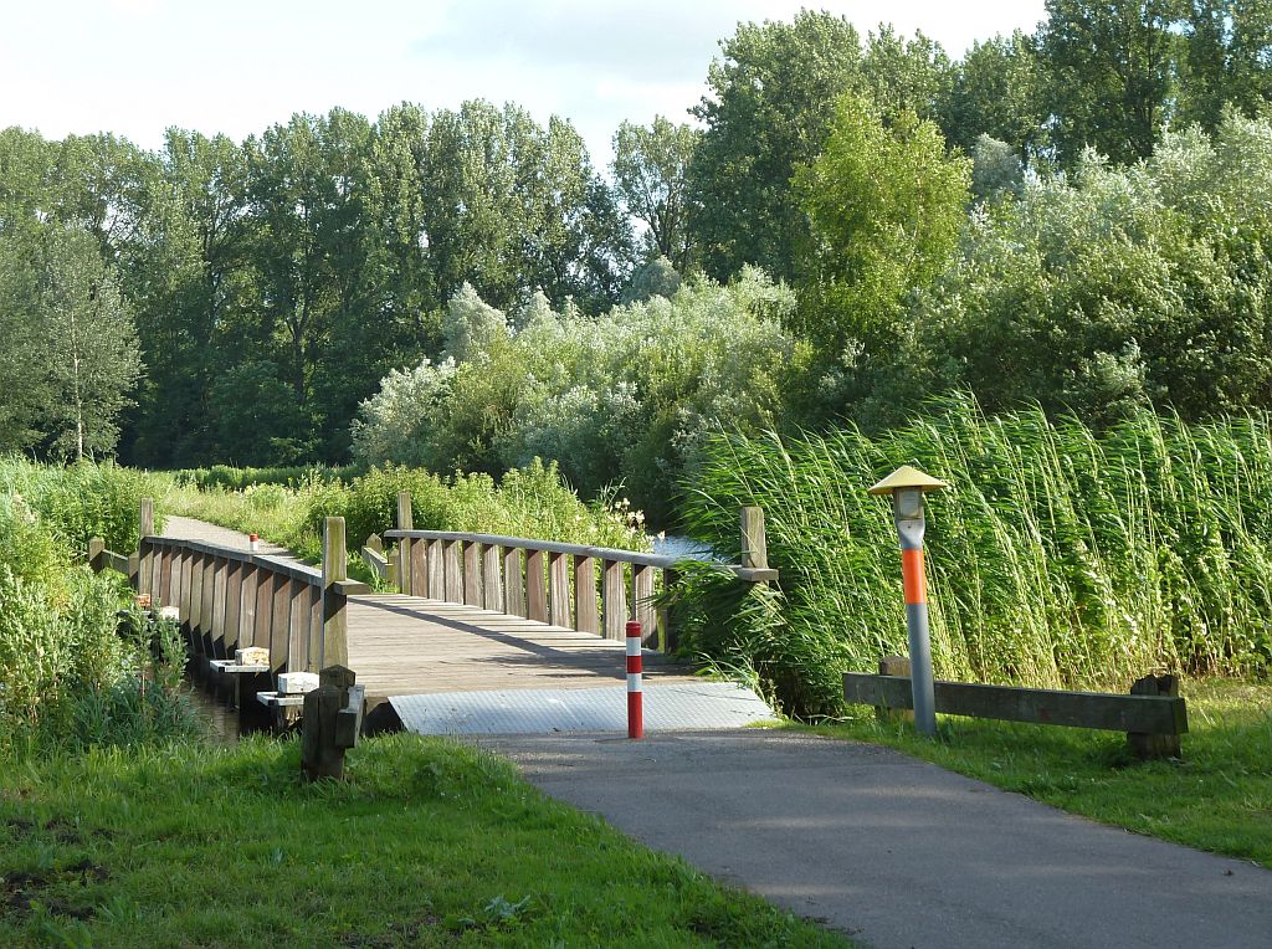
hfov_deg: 25.1
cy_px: 474
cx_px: 636
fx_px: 2861
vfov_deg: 18.8
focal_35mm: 78
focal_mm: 12.8
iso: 80
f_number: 4.2
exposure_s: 1/160
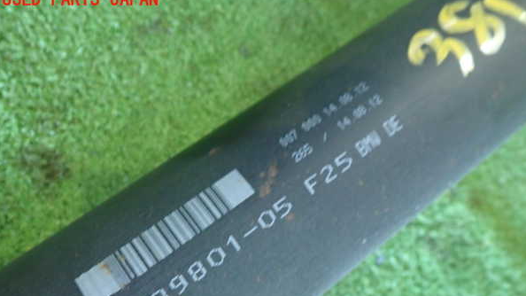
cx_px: 263
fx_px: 460
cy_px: 188
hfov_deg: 59.5
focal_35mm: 33
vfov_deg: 35.4
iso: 640
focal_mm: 5.4
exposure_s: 1/30
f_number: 2.3
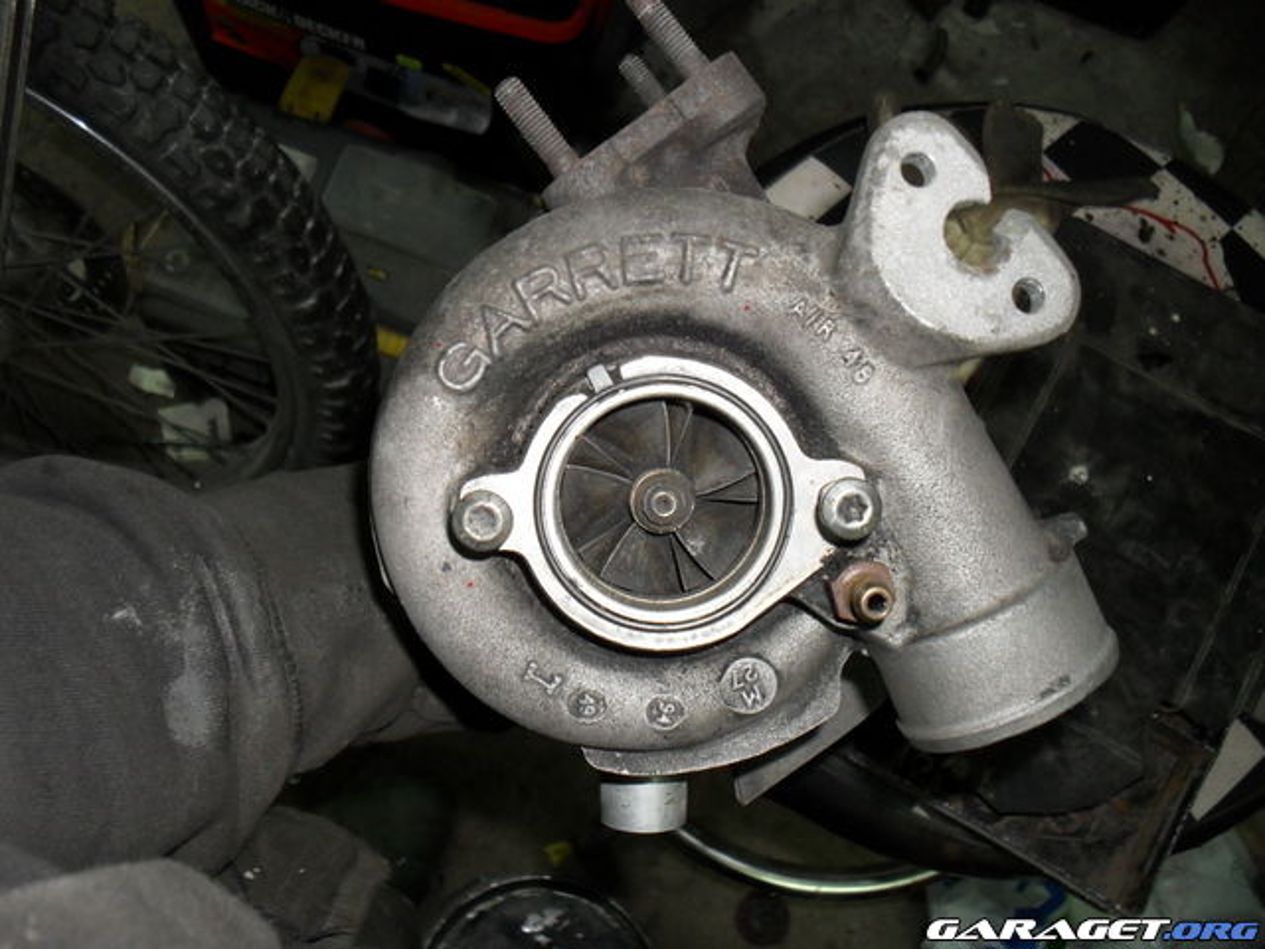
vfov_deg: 40.7
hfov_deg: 52.6
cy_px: 474
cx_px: 632
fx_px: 1279
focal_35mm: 35
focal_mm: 6.3
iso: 200
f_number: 3.2
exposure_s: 1/45
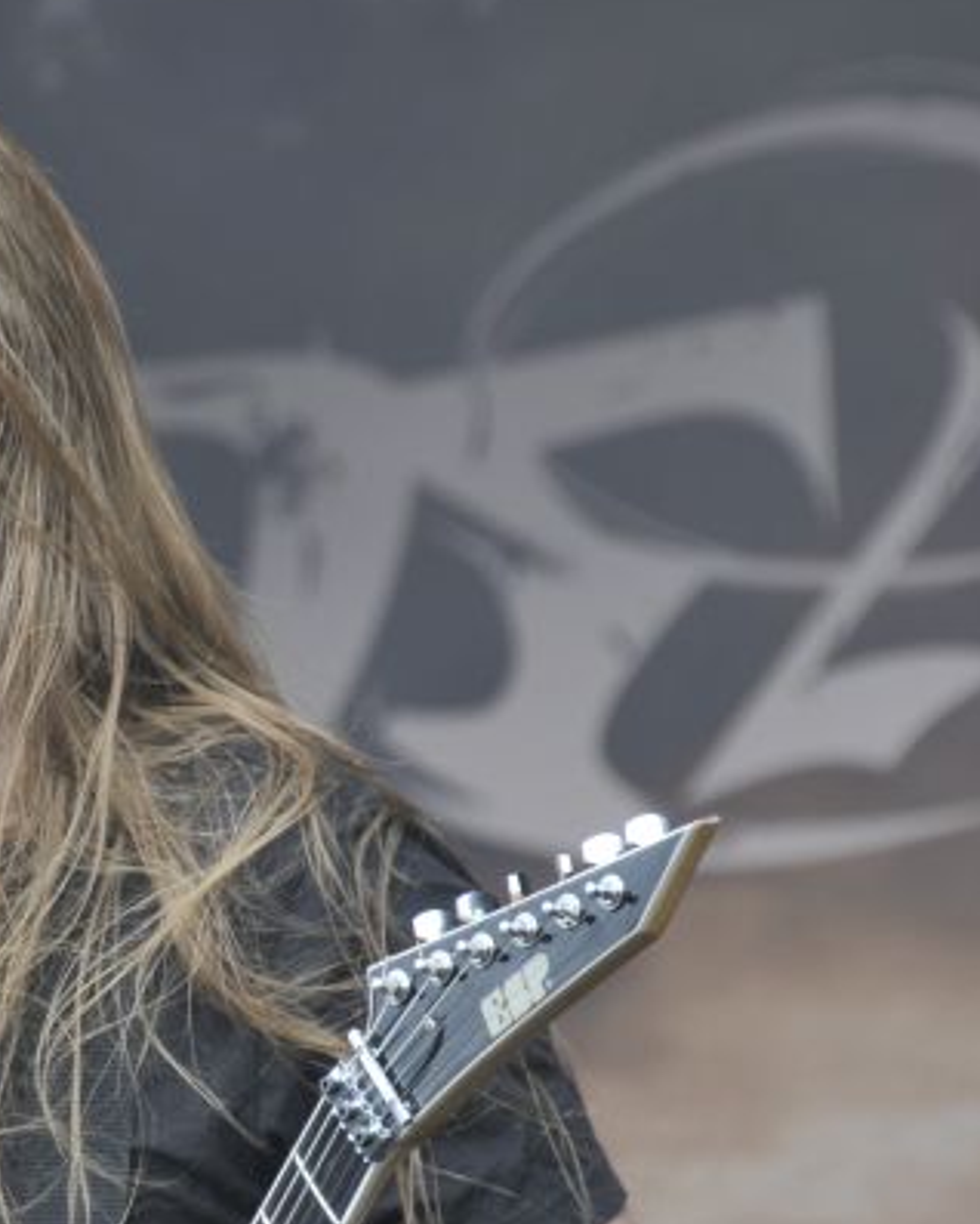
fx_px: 17899
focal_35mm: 494
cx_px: -89
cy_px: 728
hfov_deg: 3.1
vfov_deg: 3.9
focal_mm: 155
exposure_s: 1/200
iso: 250
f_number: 8
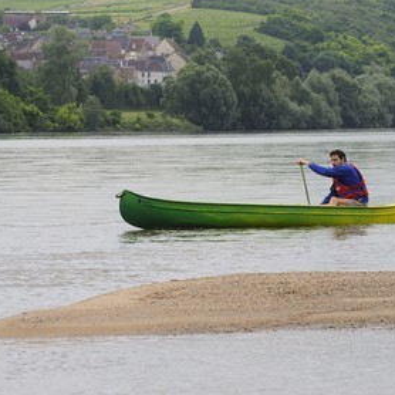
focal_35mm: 225
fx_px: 2905
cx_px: 178
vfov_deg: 7.8
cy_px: 198
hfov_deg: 7.8
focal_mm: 175
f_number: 11
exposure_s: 1/400
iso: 800
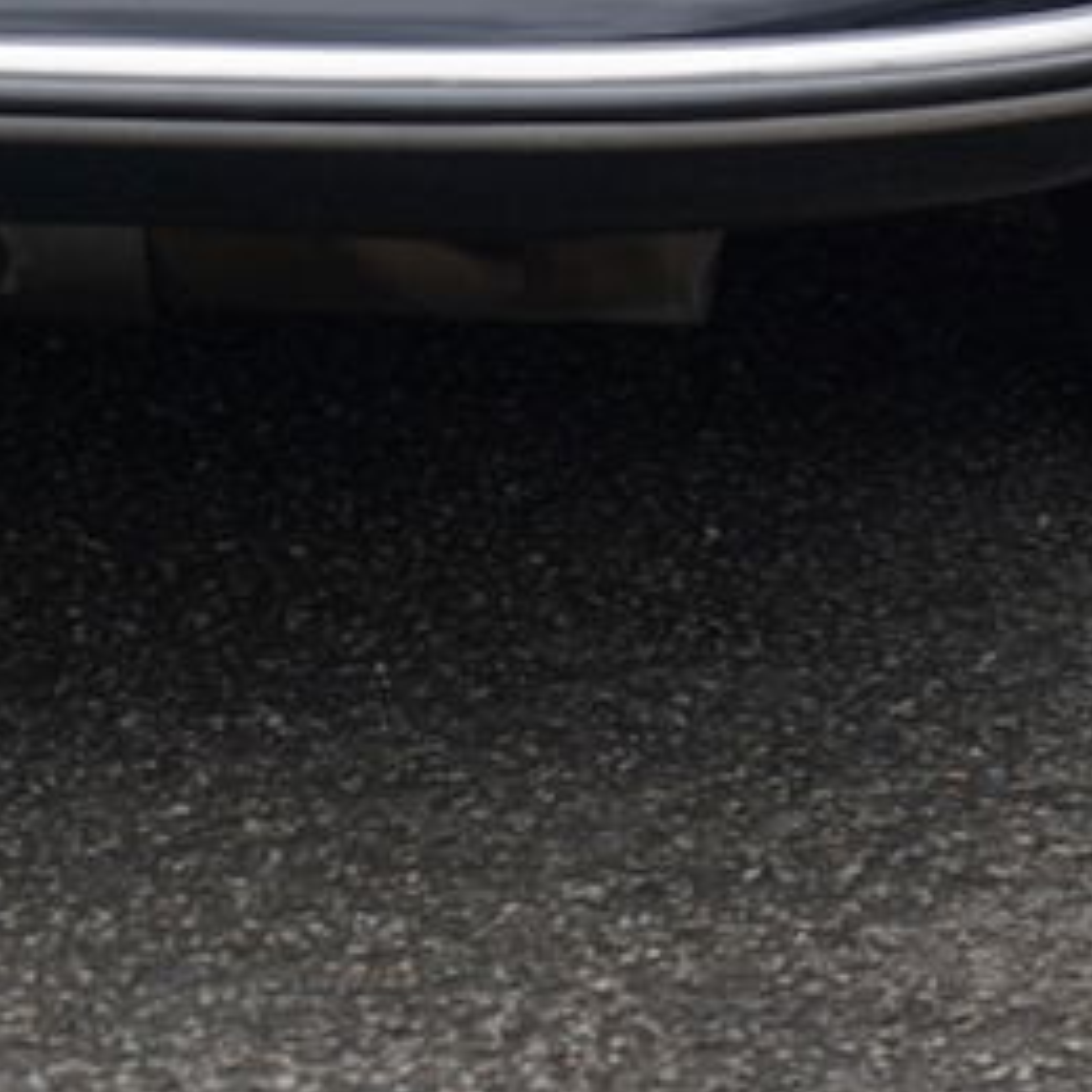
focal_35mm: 395
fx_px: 14098
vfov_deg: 4.4
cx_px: 827
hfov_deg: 4.4
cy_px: -985
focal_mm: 105
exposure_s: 1/160
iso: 320
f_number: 4
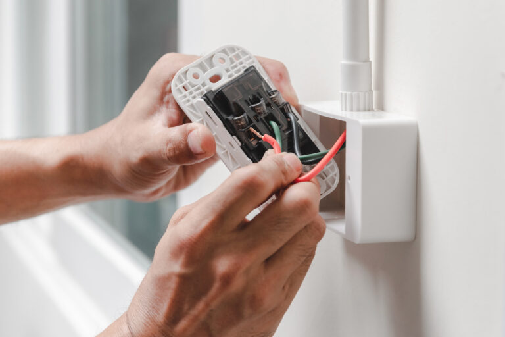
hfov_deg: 19.5
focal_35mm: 105
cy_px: 168
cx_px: 252
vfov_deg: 13.0
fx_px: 1473
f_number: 4
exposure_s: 1/60
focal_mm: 70
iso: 400
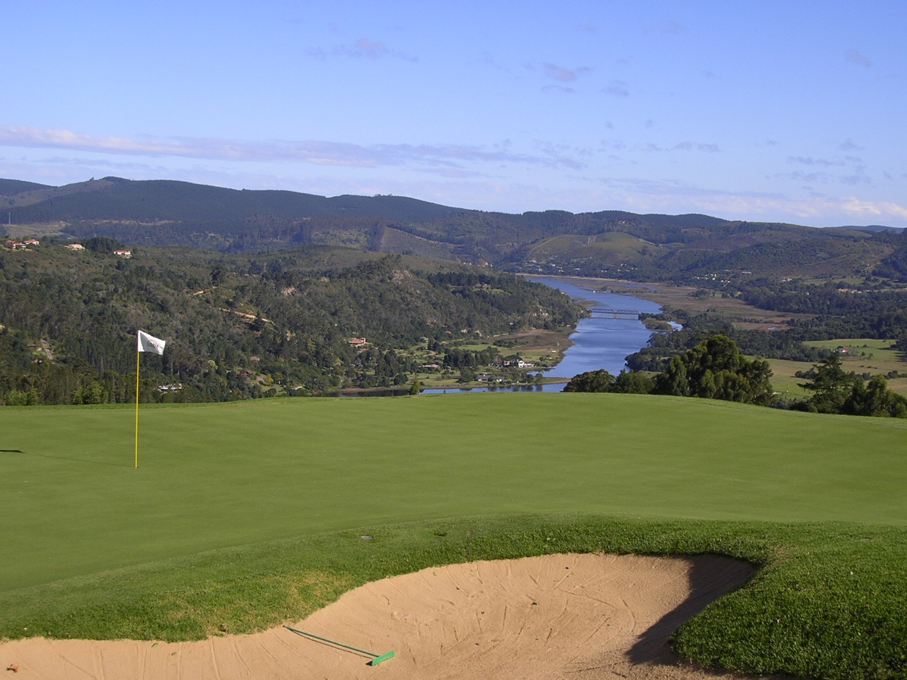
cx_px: 454
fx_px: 1572
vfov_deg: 24.4
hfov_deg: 32.2
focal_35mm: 60
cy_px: 340
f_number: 5
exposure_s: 1/500
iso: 50
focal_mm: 9.2
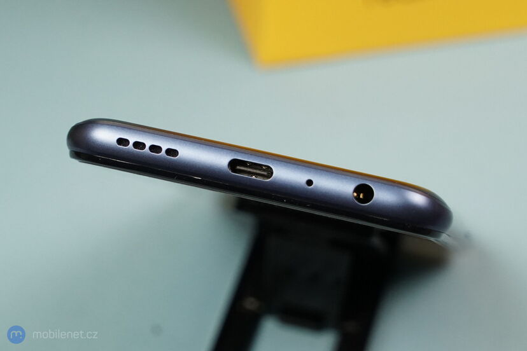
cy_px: 176
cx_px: 264
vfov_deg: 19.5
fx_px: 1025
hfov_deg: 28.8
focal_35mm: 70
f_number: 7.1
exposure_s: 1/320
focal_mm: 70
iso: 3200
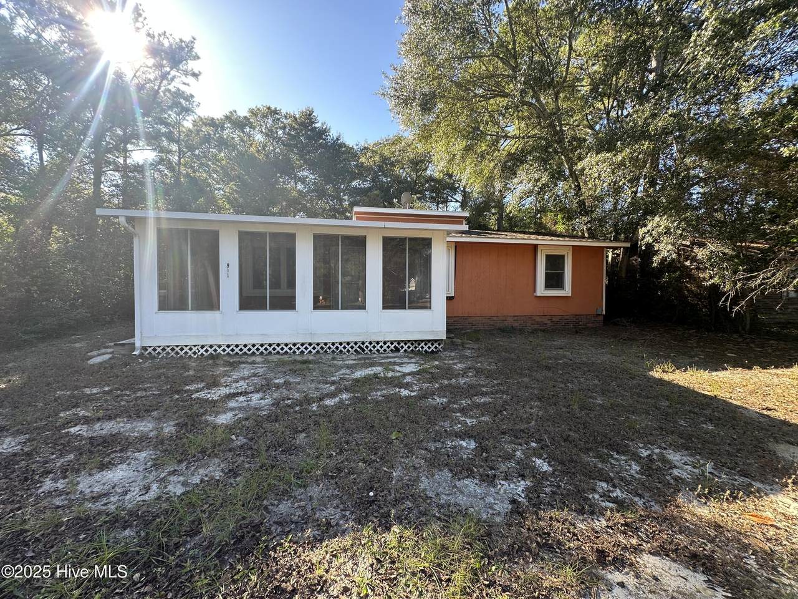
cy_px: 300
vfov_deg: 85.7
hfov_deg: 102.1
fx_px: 323
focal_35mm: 14
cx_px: 399
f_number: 2.2
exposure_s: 1/170
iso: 40
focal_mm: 2.22
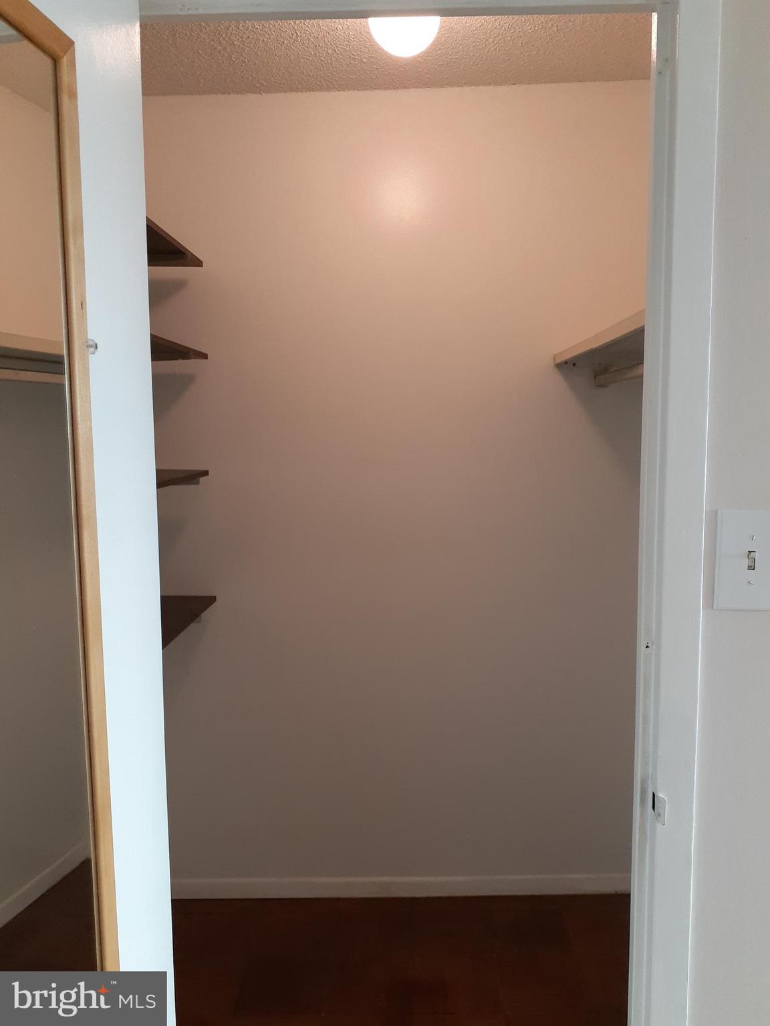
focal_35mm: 27
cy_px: 513
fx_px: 801
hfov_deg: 51.4
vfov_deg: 65.3
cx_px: 385
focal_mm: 3.6
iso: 160
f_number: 1.9
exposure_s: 1/60
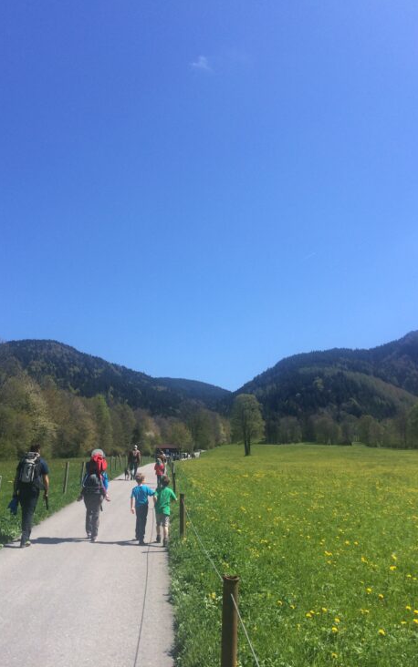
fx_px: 565
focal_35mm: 31
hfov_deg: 40.5
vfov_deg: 61.2
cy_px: 333
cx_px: 176
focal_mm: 4.15
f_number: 2.2
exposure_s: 1/1953
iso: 32
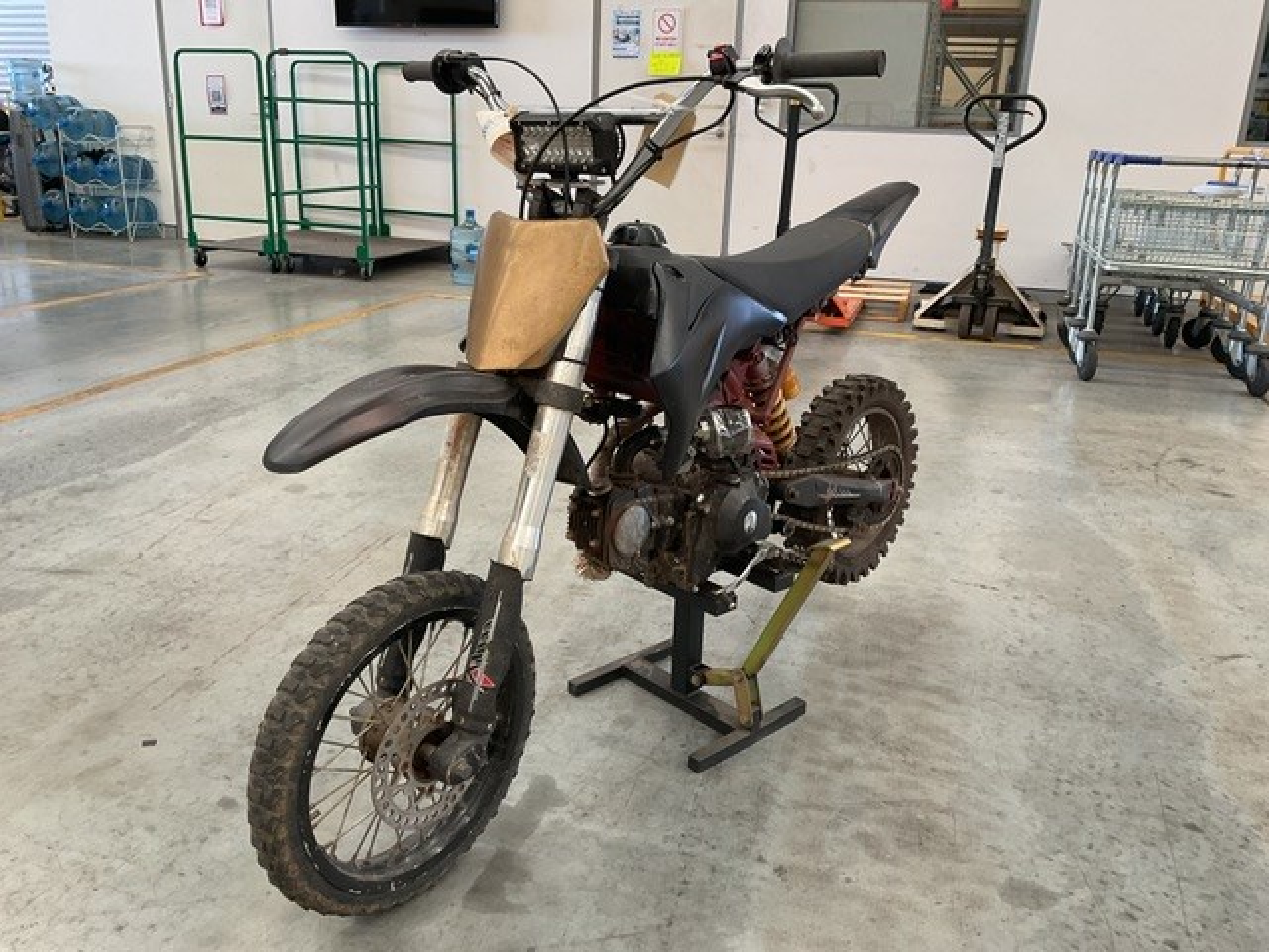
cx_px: 634
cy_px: 476
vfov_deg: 48.2
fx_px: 1063
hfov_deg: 61.7
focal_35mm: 29
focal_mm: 3
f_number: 1.8
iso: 50
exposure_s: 1/50
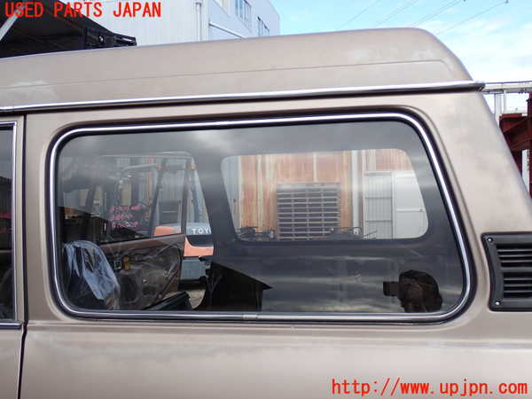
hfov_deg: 45.8
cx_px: 266
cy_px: 200
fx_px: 630
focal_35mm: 41
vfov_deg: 35.1
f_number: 4
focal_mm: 7.31
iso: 100
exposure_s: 1/400
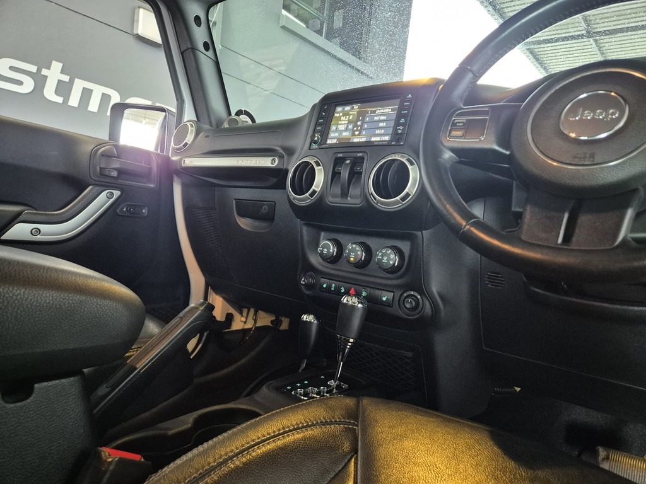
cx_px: 323
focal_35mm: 23
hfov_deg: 73.9
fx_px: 429
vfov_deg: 58.9
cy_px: 242
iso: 2000
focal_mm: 5.4
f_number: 1.8
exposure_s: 1/50
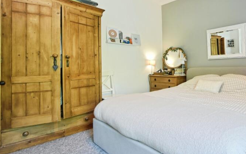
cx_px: 180
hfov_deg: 74.8
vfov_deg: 54.9
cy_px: 71
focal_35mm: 22
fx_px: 147
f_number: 7.1
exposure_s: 1/15
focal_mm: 14
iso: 720
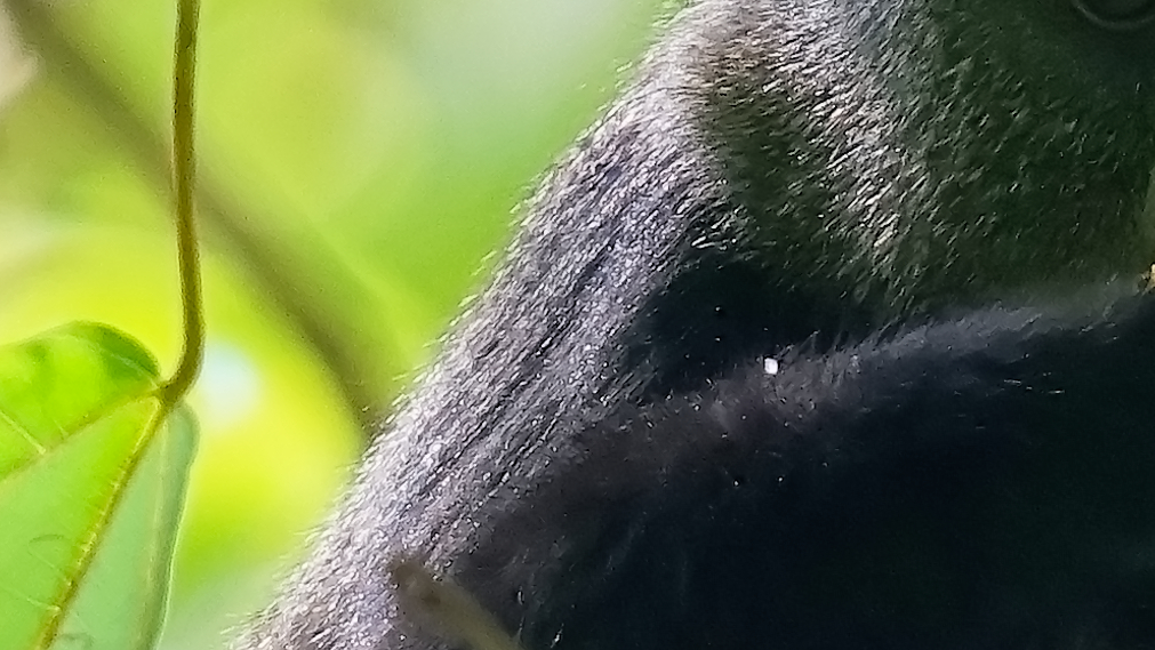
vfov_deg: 0.4
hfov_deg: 0.7
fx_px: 88279
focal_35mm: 2882
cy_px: -74
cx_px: 1136
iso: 2000
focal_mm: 463.5
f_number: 6.3
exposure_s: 1/500
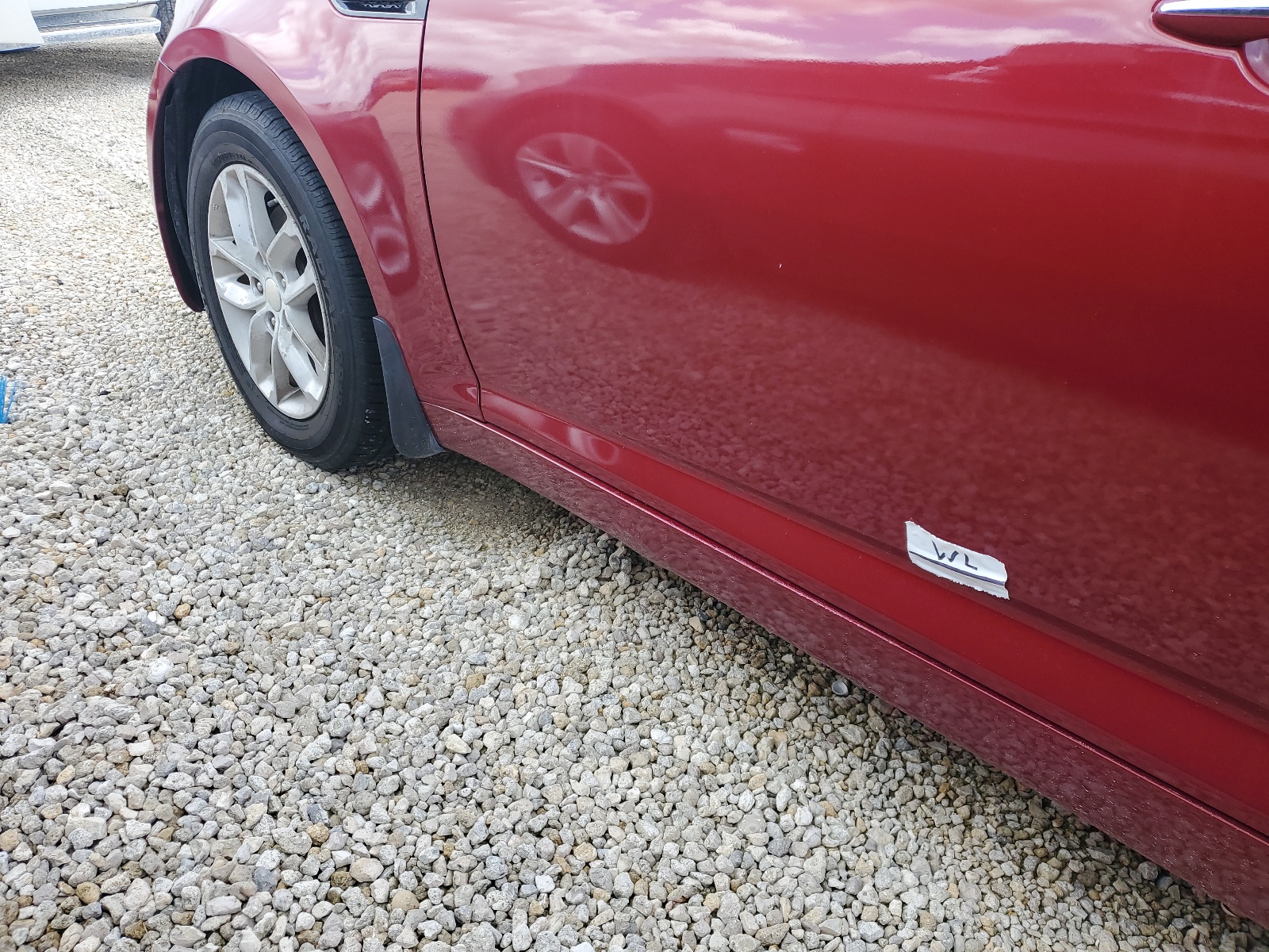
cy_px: 476
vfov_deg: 53.1
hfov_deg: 67.3
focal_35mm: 26
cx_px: 634
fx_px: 953
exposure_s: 1/370
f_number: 1.5
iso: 50
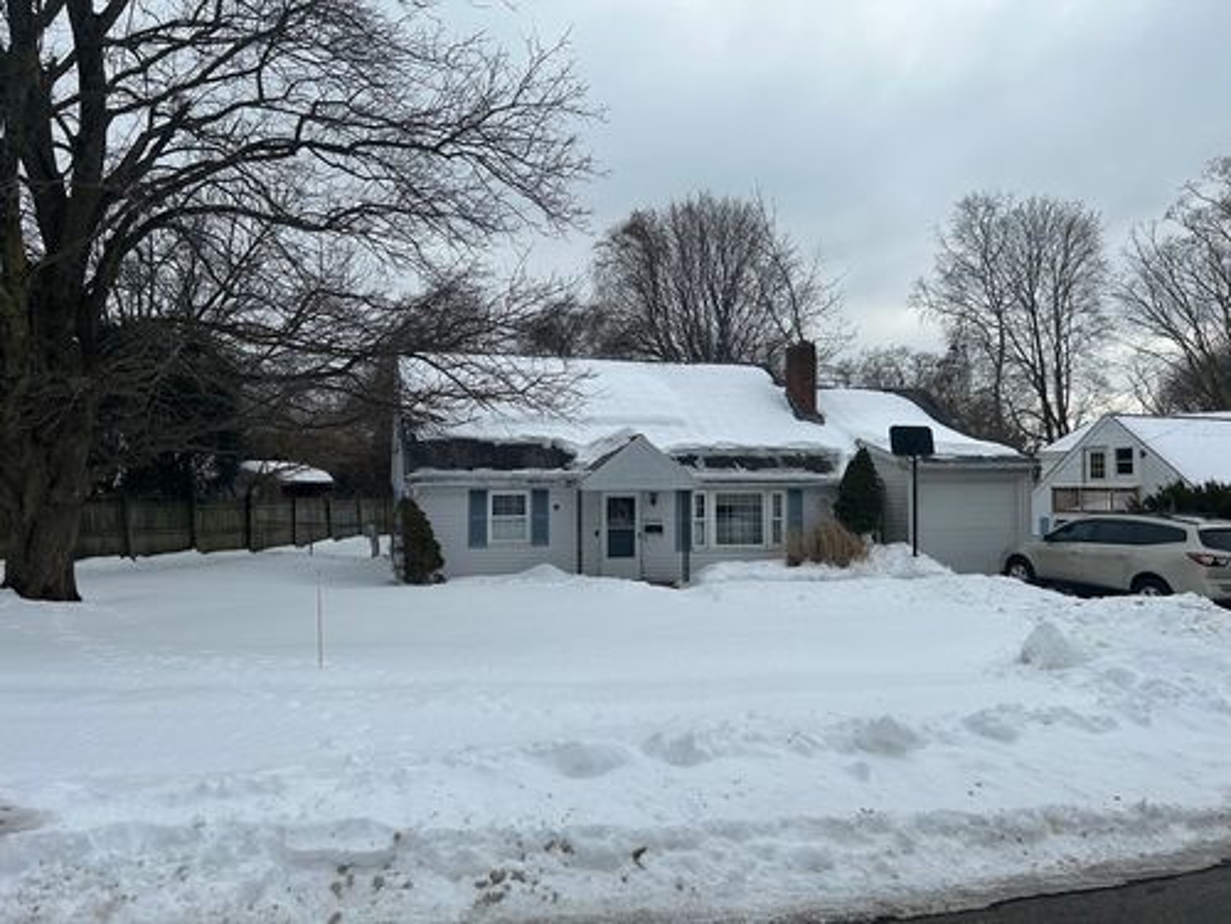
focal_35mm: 26
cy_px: 462
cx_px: 616
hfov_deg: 67.3
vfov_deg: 53.1
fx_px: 925
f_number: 1.5
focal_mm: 5.7
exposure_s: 1/3460
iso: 50
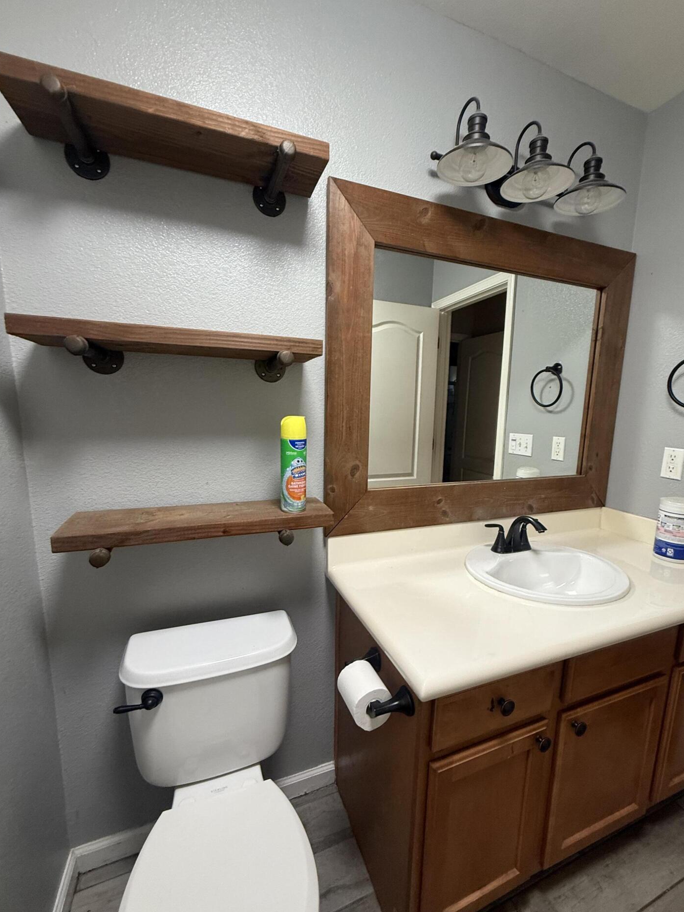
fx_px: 395
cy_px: 471
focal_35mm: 15
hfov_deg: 81.7
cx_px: 360
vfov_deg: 98.1
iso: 250
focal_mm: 2.22
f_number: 2.2
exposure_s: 1/60
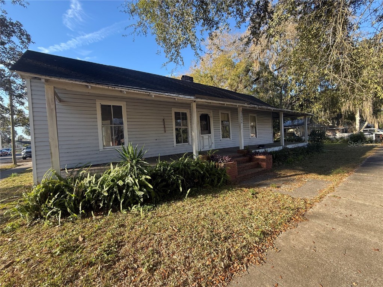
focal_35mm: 14
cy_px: 144
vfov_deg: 85.7
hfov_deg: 102.1
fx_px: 155
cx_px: 192
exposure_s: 1/166
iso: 50
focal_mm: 2.22
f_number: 2.2
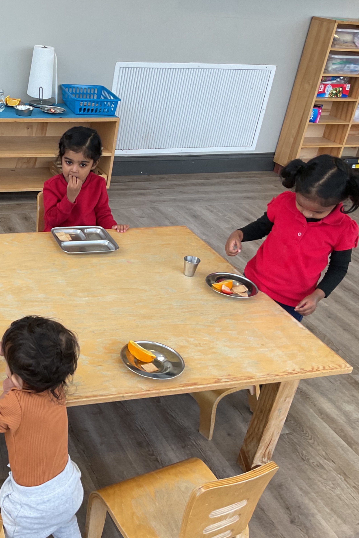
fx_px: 613
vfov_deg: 47.4
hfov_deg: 30.9
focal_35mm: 41
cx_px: 23
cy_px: 272
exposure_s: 1/120
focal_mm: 3
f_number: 1.8
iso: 50
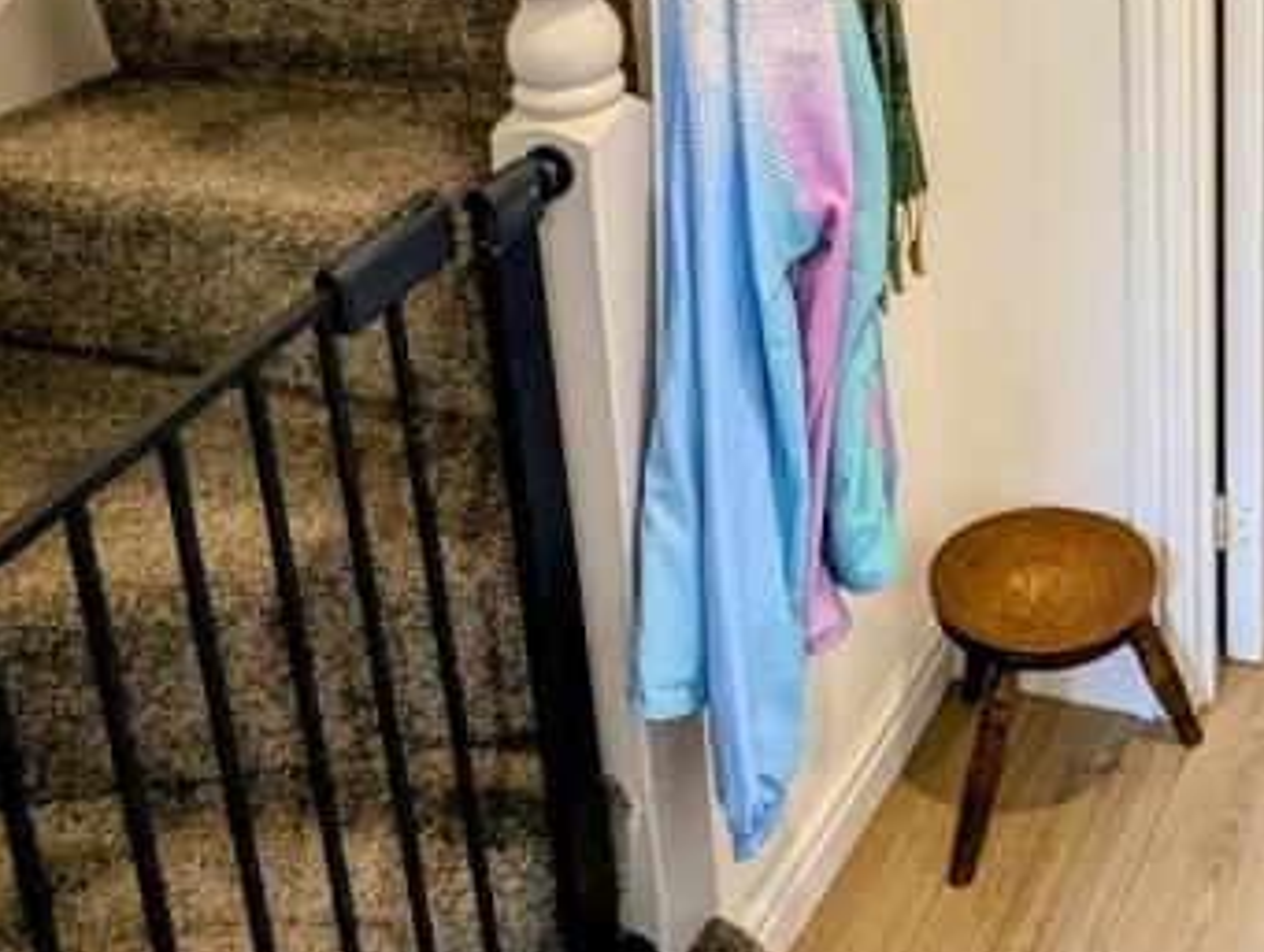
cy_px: -198
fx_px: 1756
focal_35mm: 48
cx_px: 1238
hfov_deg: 36.0
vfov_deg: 26.8
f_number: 2.2
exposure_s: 1/66.5
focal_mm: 2.35
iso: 416
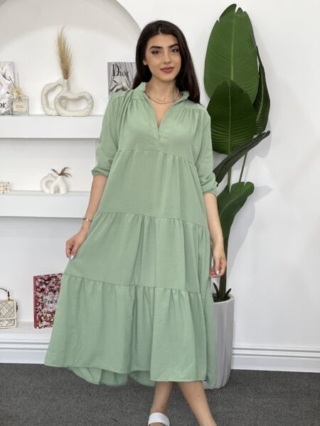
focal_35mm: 77
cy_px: 213
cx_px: 160
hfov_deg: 19.1
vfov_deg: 25.3
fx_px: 949
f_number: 2.8
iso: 125
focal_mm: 9
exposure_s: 1/100
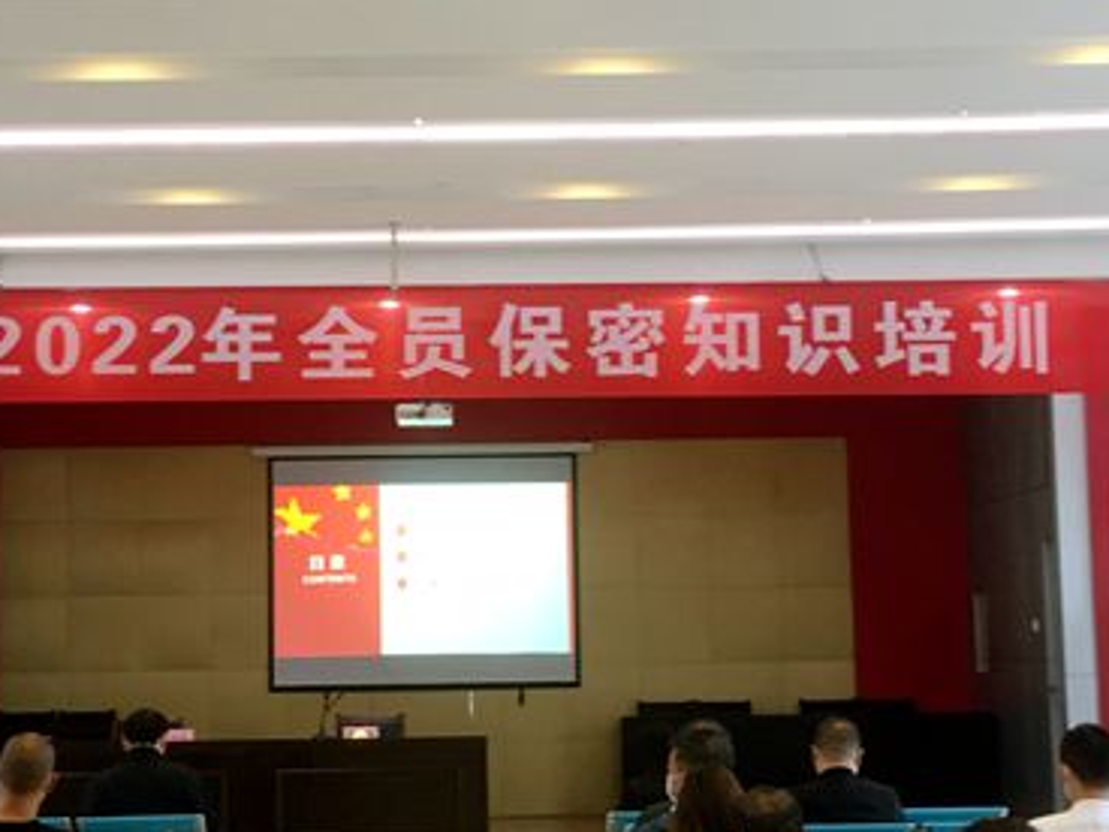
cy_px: 564
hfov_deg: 30.7
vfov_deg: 23.2
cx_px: 461
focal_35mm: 63
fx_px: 2018
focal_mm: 4.15
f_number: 2.2
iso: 40
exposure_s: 1/17
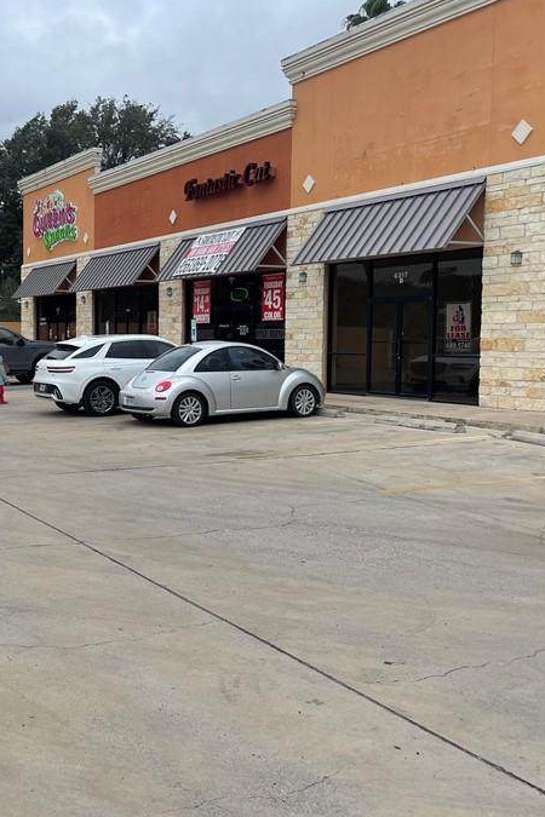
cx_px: 65
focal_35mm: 41
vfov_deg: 47.4
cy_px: 402
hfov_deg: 31.3
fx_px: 931
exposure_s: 1/1006
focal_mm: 4.2
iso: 32
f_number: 1.6
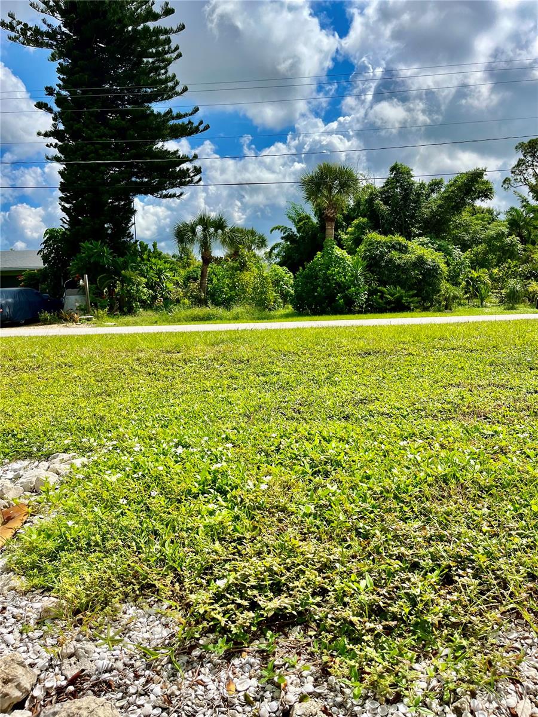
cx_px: 269
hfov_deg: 53.1
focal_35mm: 26
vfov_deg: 67.3
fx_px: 539
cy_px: 358
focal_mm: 5.1
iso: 50
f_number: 1.6
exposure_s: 1/4854
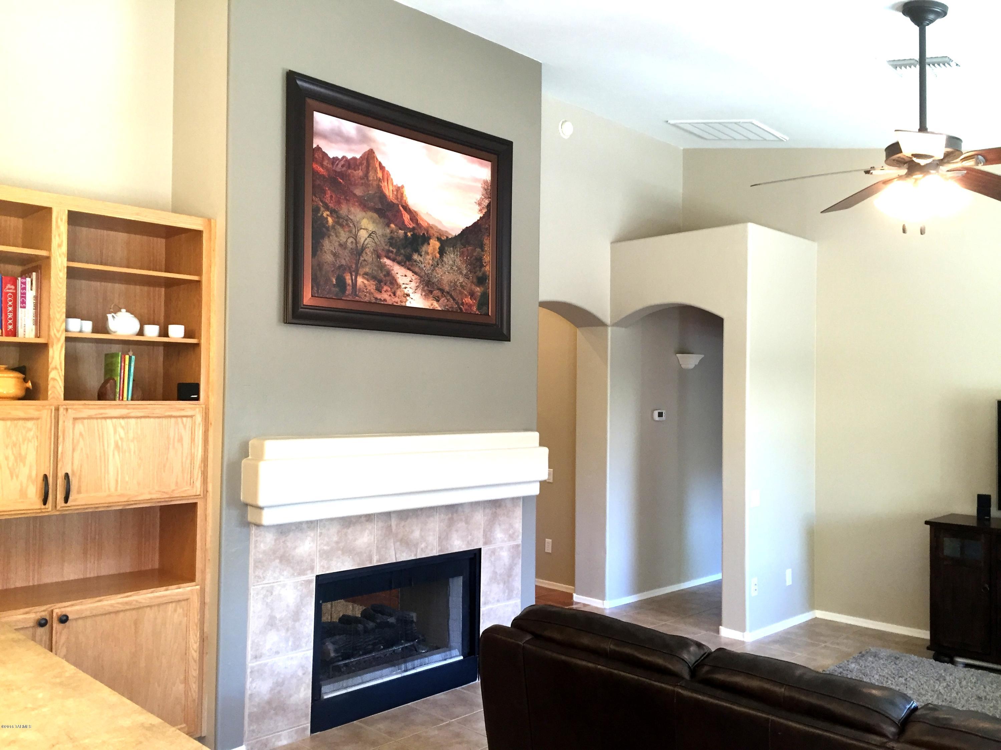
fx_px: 839
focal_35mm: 29
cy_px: 375
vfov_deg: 48.2
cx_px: 500
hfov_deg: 61.7
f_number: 2.2
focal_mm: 4.15
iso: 125
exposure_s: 1/30
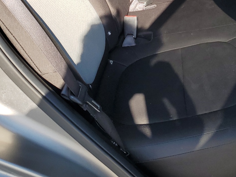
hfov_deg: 33.6
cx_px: 179
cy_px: -7
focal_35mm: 56
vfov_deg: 24.7
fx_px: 382
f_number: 1.5
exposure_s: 1/526
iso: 50
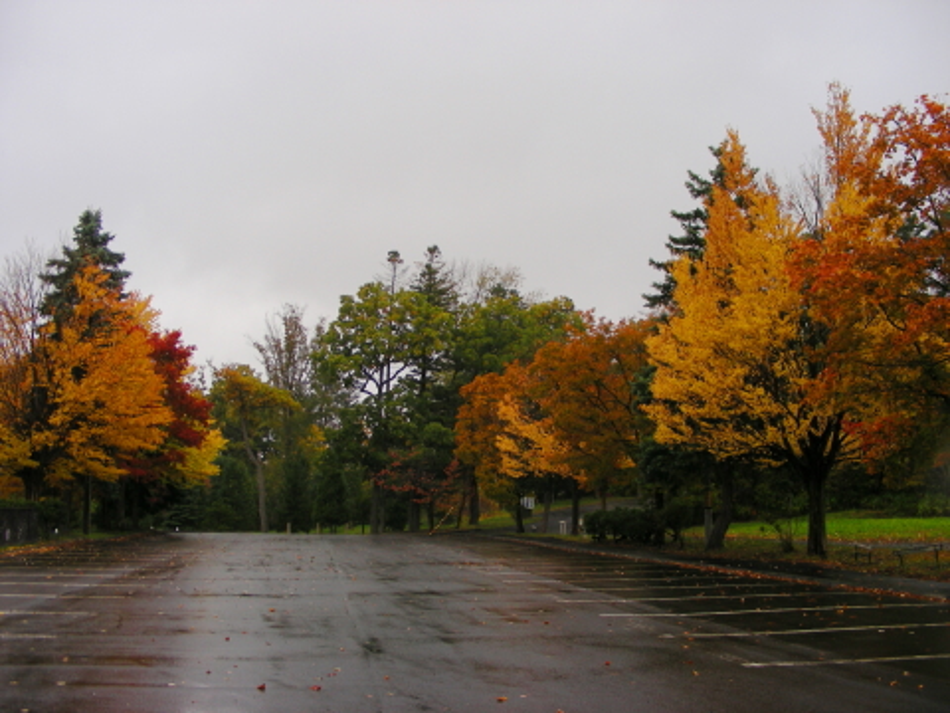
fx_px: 1043
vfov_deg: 37.7
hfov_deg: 49.0
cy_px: 356
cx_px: 475
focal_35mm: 38
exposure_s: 1/99
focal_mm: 6.3
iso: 50
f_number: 3.5
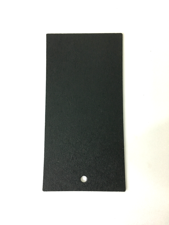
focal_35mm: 29
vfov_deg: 61.7
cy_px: 112
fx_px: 189
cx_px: 84
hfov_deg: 48.2
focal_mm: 4.15
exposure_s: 1/30
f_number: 2.2
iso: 160
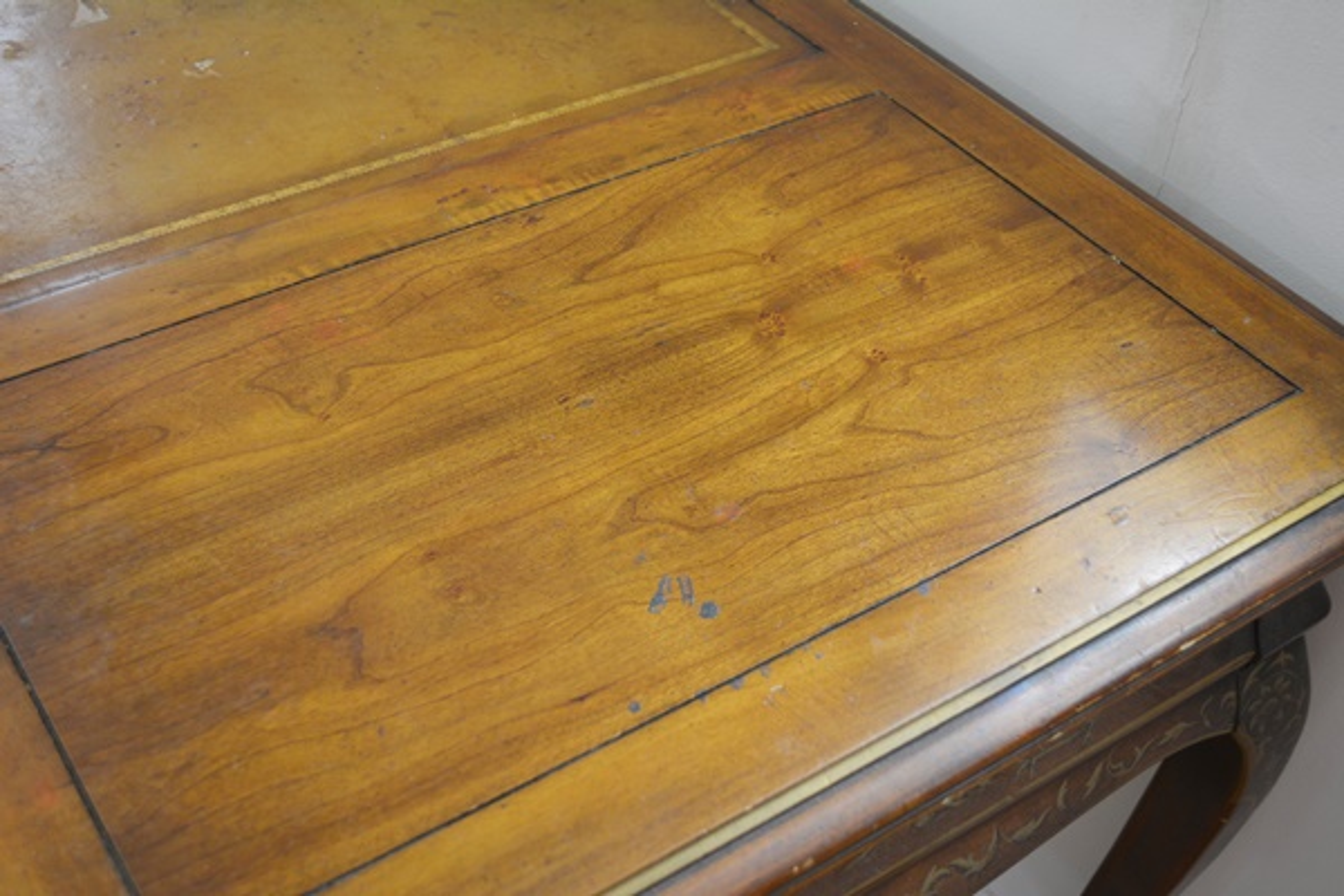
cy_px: 448
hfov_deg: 43.6
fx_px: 1680
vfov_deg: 29.9
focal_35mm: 45
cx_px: 672
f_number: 4.5
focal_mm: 30
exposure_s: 1/60
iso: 500
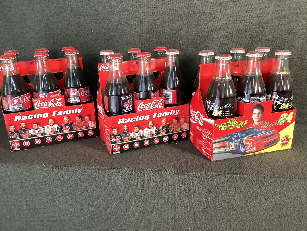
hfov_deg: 58.3
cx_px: 154
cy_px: 116
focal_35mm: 31
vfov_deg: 45.4
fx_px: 275
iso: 250
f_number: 2.4
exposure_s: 1/60
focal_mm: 3.3
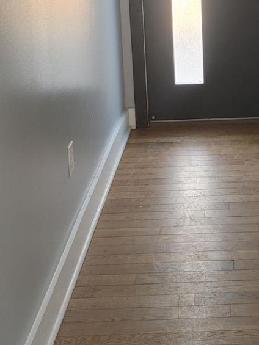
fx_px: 688
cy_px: 23
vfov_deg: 27.0
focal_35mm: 69
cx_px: 243
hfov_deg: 20.8
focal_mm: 5.58
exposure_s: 1/60
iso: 150
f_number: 1.8
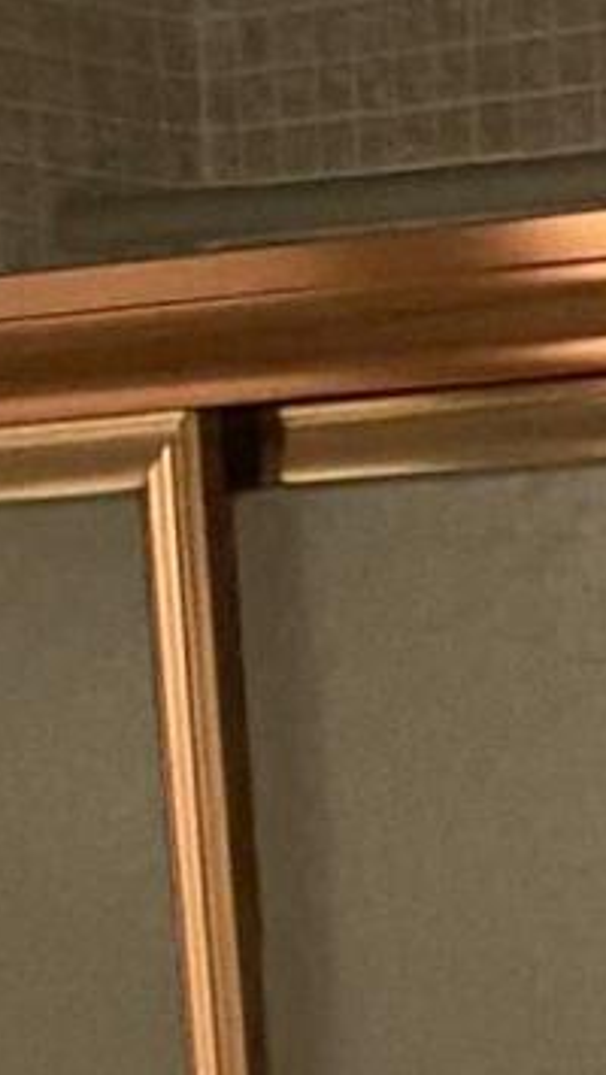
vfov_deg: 8.3
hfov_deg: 5.0
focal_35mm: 230
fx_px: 6563
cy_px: 2856
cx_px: 1842
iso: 125
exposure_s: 1/60
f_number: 1.8
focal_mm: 4.25
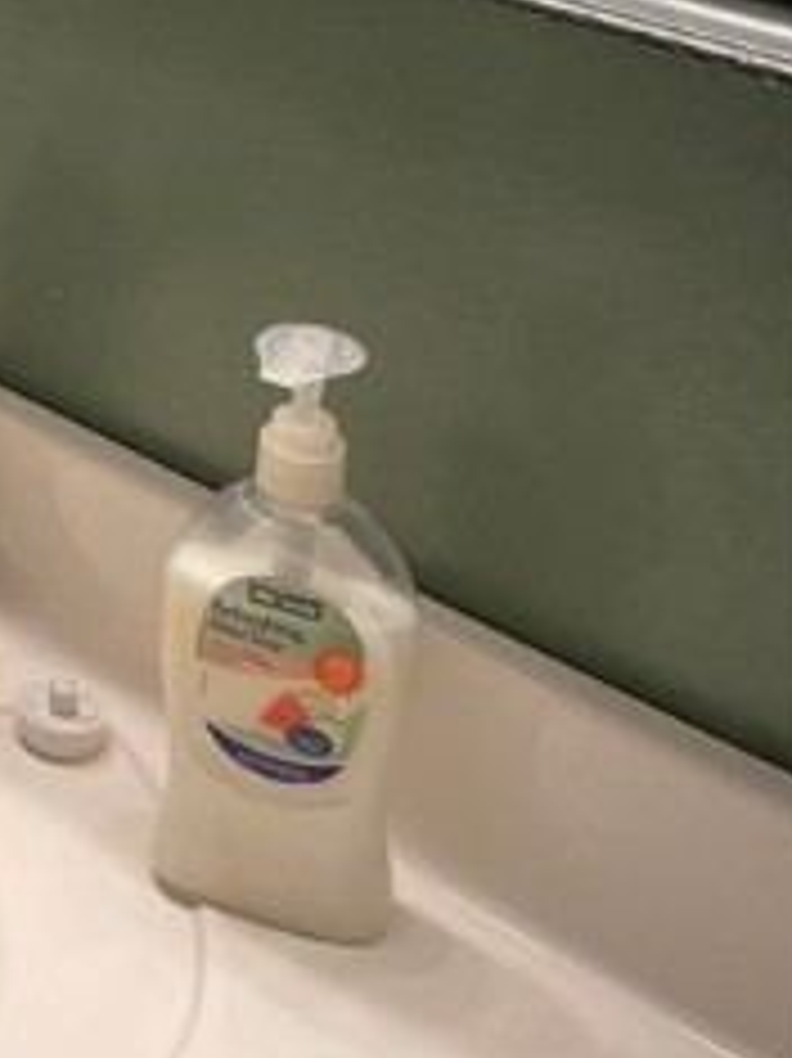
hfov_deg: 15.6
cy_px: -293
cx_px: -477
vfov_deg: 21.1
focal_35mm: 85
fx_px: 2595
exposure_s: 1/120
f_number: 1.6
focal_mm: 4.2
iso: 80
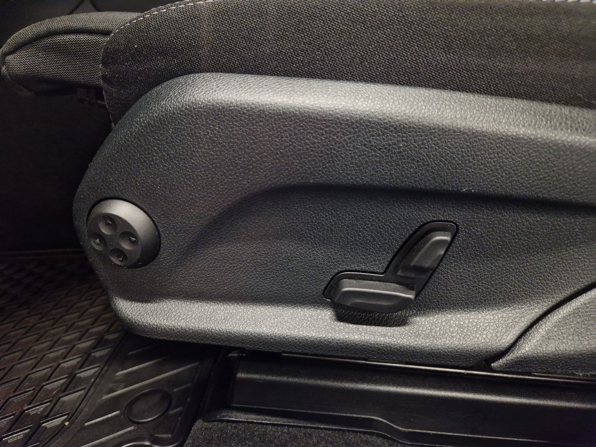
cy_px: 224
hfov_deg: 73.9
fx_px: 396
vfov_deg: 58.9
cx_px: 298
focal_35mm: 23
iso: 125
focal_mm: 5.4
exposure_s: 1/100
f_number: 1.8
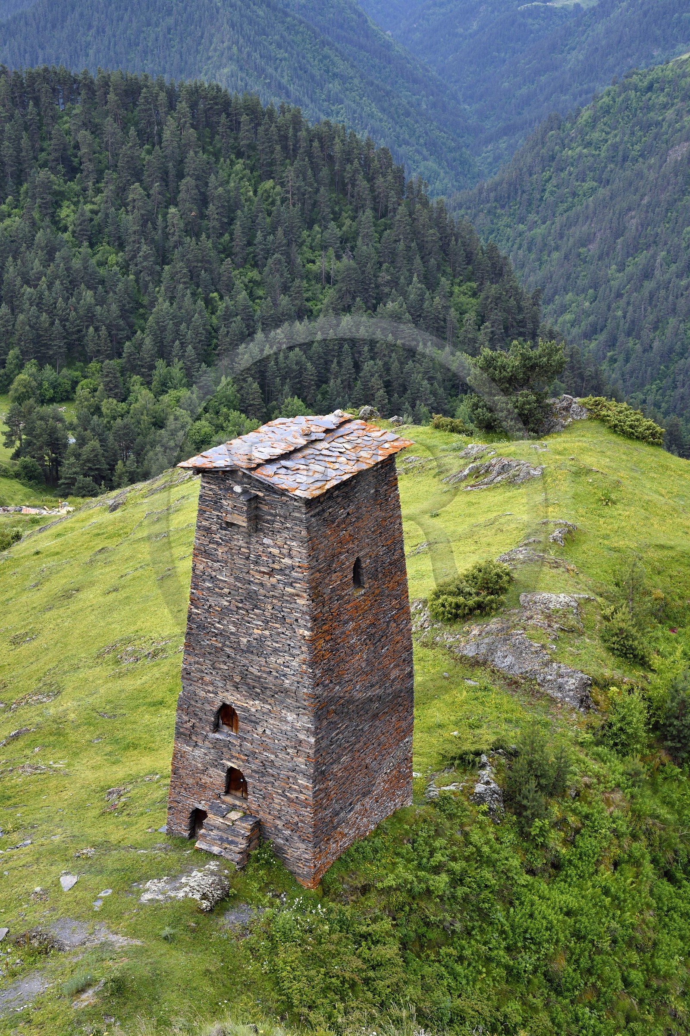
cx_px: 345
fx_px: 1496
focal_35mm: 52
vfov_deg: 38.2
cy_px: 518
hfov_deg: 26.0
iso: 200
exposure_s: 1/200
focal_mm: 52
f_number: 8
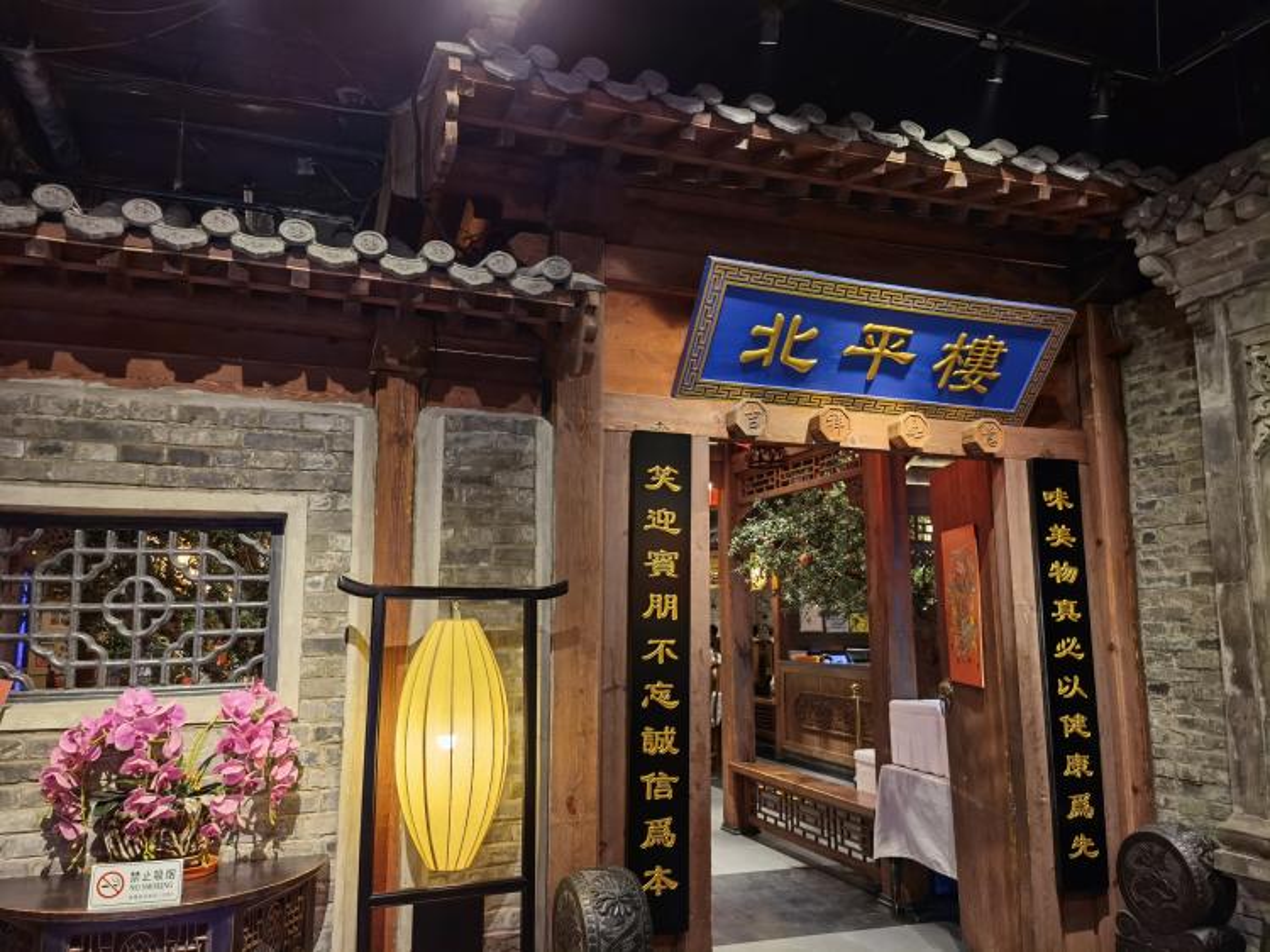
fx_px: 990
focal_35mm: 27
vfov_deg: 51.3
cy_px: 476
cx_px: 635
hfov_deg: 65.3
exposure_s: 1/50
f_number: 1.9
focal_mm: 6.67
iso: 250
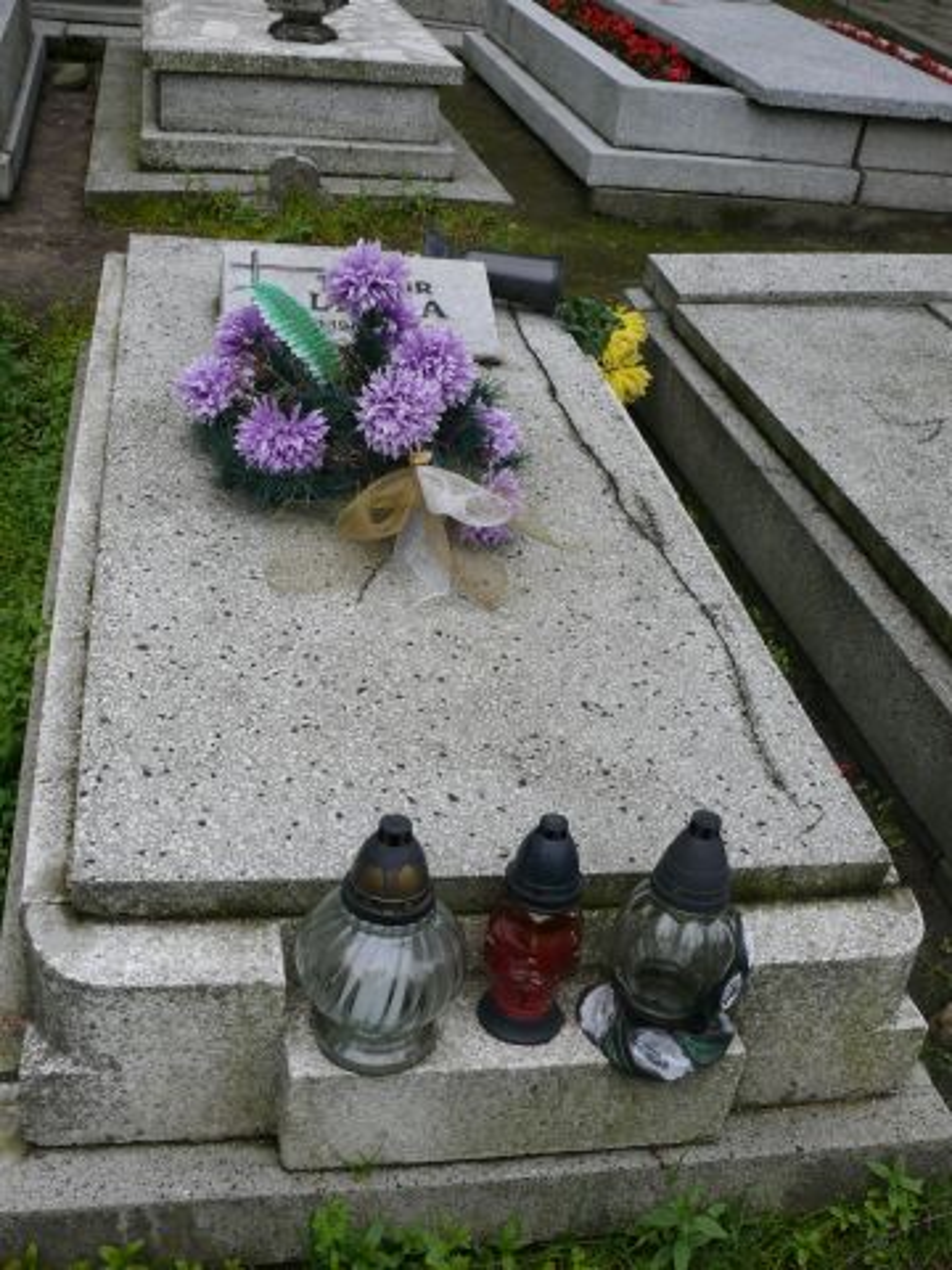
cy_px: 635
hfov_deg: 40.7
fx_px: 1283
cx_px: 476
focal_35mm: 35
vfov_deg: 52.6
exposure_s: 1/200
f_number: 4
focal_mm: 7.4
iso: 100
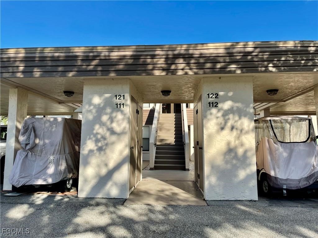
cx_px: 159
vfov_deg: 53.1
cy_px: 119
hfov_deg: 67.3
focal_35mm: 26
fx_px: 239
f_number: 1.6
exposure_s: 1/2020
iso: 32
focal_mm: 4.2
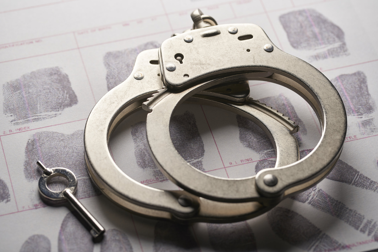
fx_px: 1061
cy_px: 126
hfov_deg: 20.2
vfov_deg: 13.6
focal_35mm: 101
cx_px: 189
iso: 100
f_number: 8
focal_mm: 100
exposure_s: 1/20
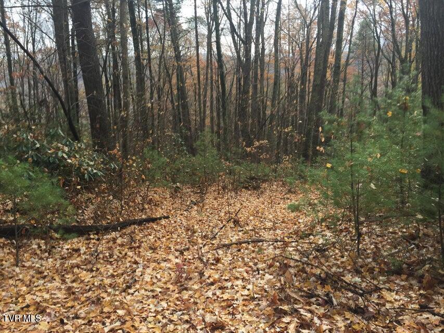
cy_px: 166
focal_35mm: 29
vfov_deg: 48.2
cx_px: 222
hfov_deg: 61.7
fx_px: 372
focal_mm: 4.15
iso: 32
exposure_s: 1/206
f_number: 2.2
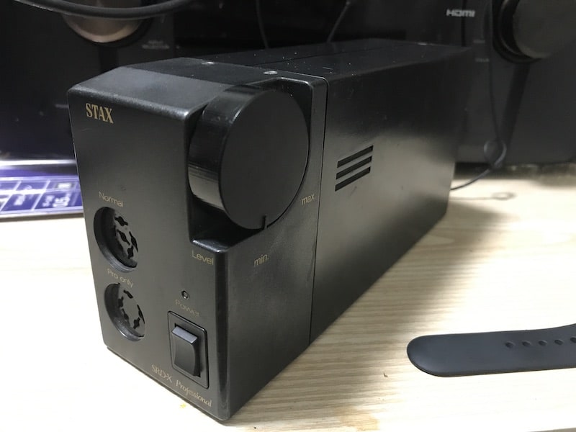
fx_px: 466
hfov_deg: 63.4
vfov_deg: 49.7
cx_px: 288
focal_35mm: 28
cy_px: 216
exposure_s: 1/12
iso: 100
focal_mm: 3.99
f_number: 1.8
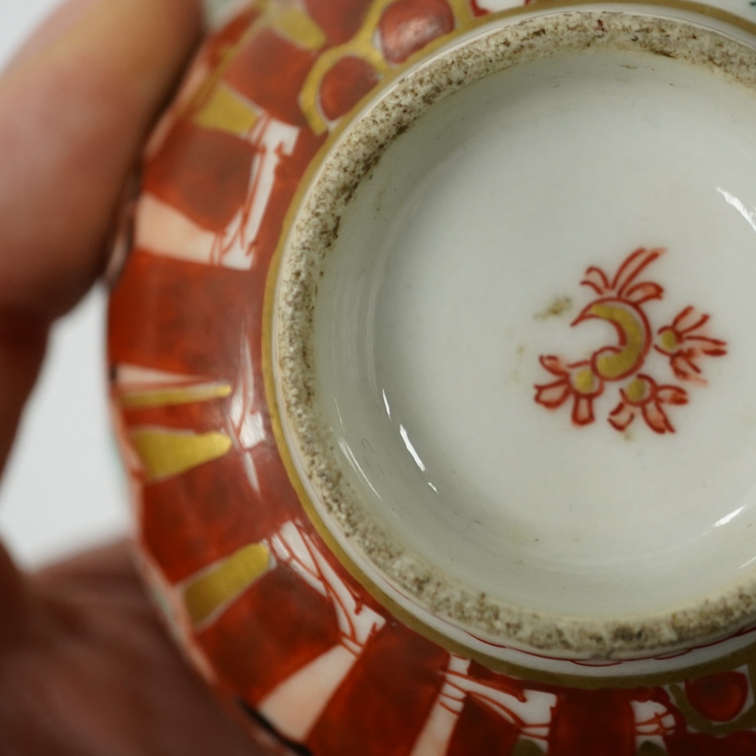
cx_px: 650
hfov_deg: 24.8
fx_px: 1680
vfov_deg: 25.3
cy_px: 338
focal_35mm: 68
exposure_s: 1/125
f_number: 5
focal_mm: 30
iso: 1250
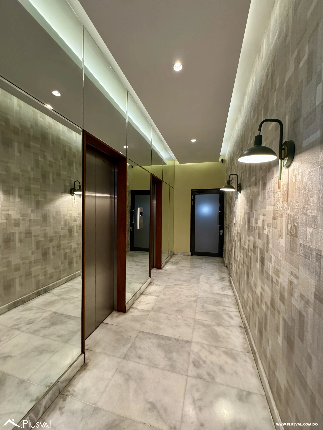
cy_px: 215
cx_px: 162
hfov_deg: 85.7
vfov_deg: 102.1
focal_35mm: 14
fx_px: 174
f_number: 2.2
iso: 640
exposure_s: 1/60
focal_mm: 2.22
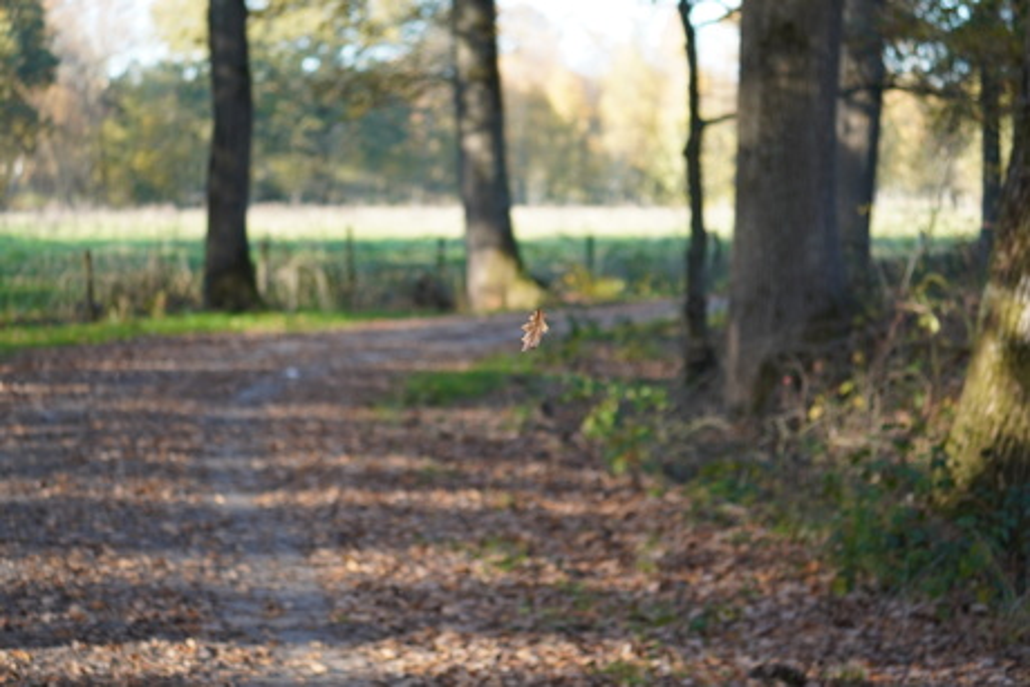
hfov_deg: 19.5
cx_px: 515
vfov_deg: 13.1
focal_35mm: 105
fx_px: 3005
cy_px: 344
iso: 320
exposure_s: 1/160
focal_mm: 70
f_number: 4.5
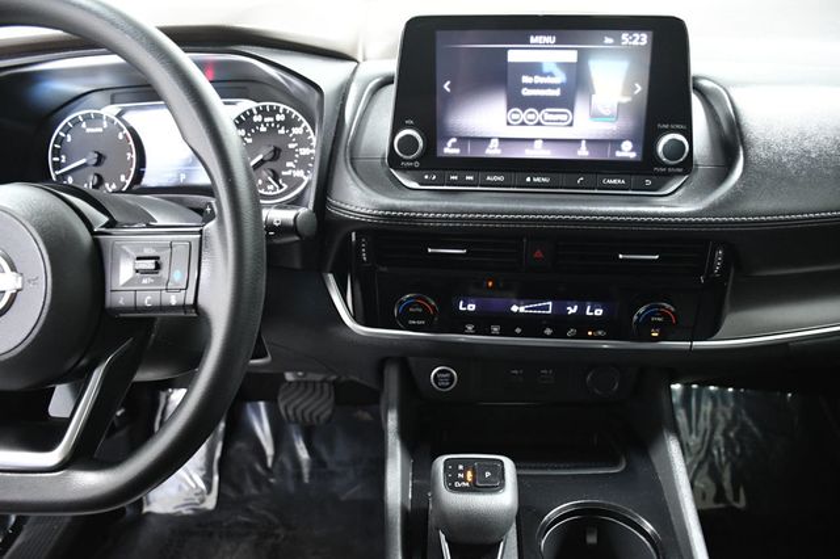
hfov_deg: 67.4
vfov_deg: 47.9
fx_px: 630
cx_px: 420
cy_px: 280
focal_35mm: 27
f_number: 3.5
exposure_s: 1/50
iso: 2500
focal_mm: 18
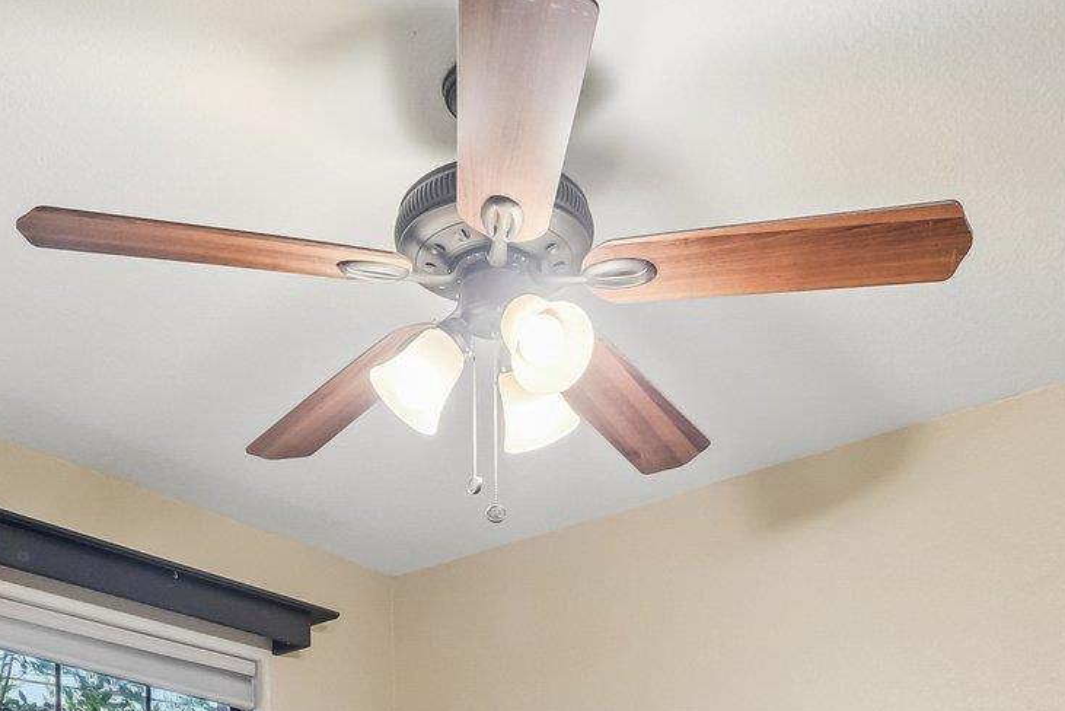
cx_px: 500
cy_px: 965
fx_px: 1243
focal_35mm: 42
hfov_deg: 46.4
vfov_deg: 26.3
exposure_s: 1/3.33
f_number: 8
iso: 400
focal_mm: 10
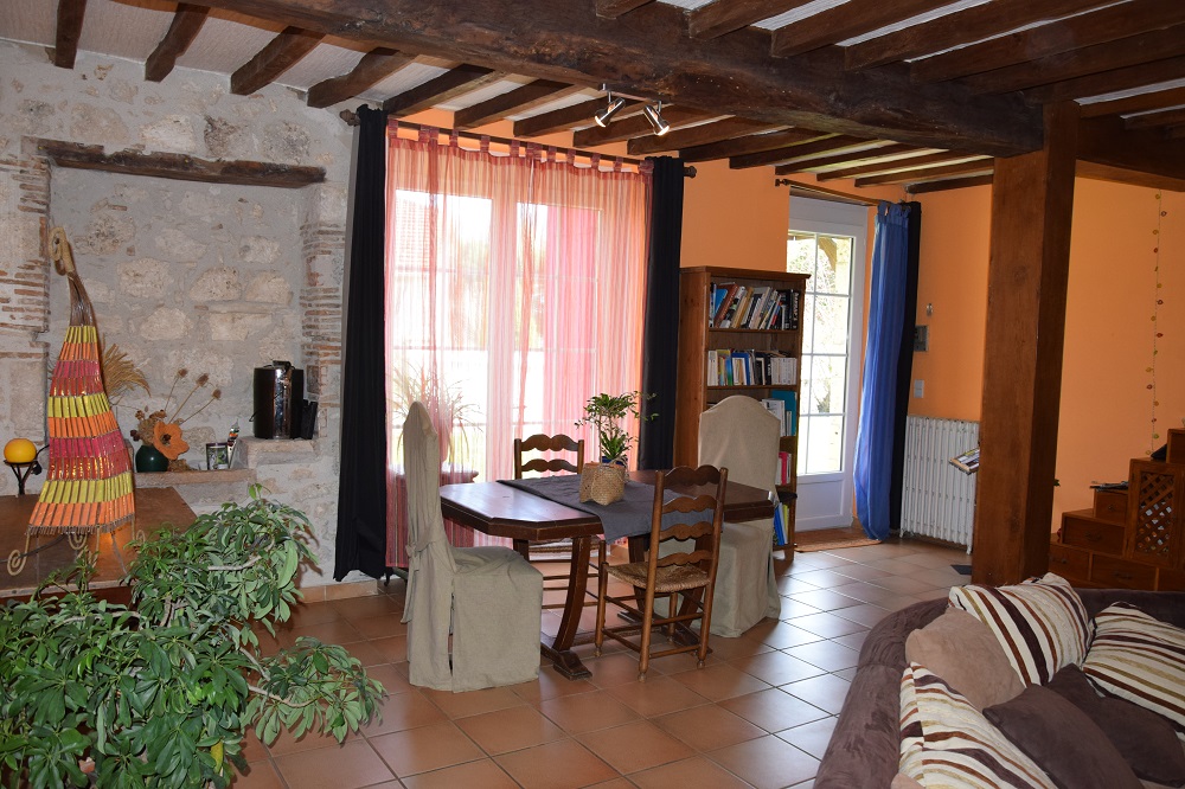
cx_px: 592
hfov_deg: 67.4
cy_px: 394
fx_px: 888
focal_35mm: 27
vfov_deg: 47.9
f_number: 5.6
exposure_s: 1/125
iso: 800
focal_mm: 18
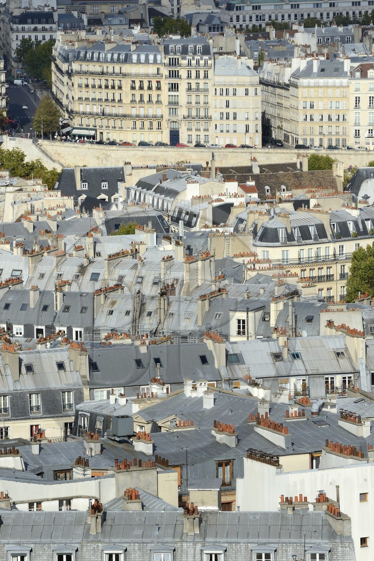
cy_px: 332
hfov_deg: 6.2
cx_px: 158
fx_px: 3433
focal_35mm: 220
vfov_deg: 9.4
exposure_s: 1/250
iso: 200
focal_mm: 175
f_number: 16
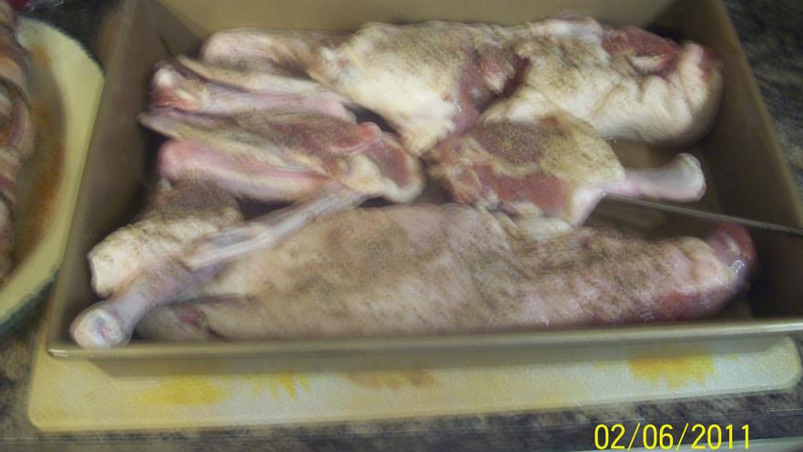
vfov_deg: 29.6
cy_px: 190
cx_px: 403
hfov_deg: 50.5
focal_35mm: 40
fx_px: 852
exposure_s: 1/9.73
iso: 160
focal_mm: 6
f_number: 2.7
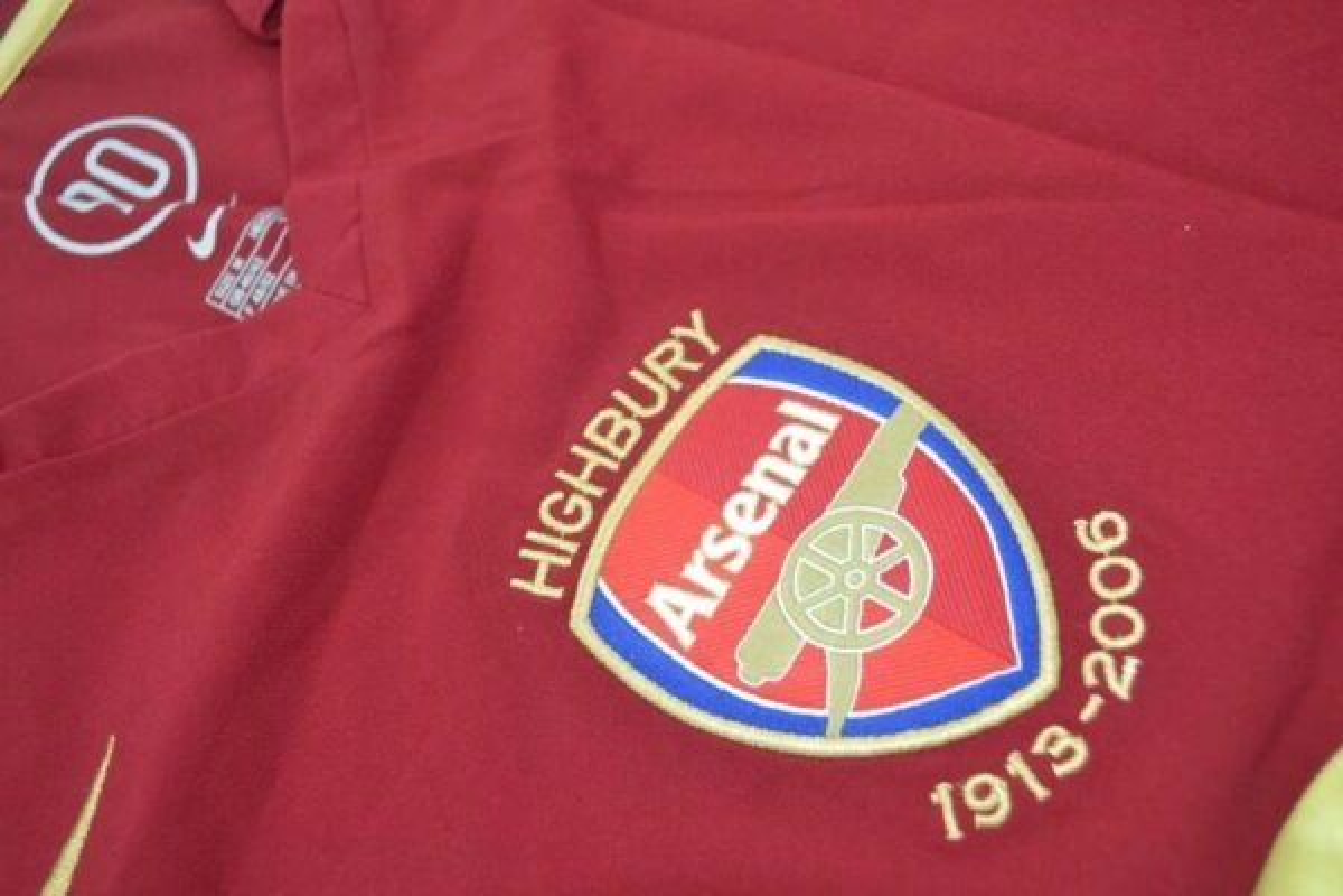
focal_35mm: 36
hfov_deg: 53.1
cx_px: 672
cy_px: 448
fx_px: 1343
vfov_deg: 36.9
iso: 200
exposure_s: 1/60
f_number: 4
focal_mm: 24
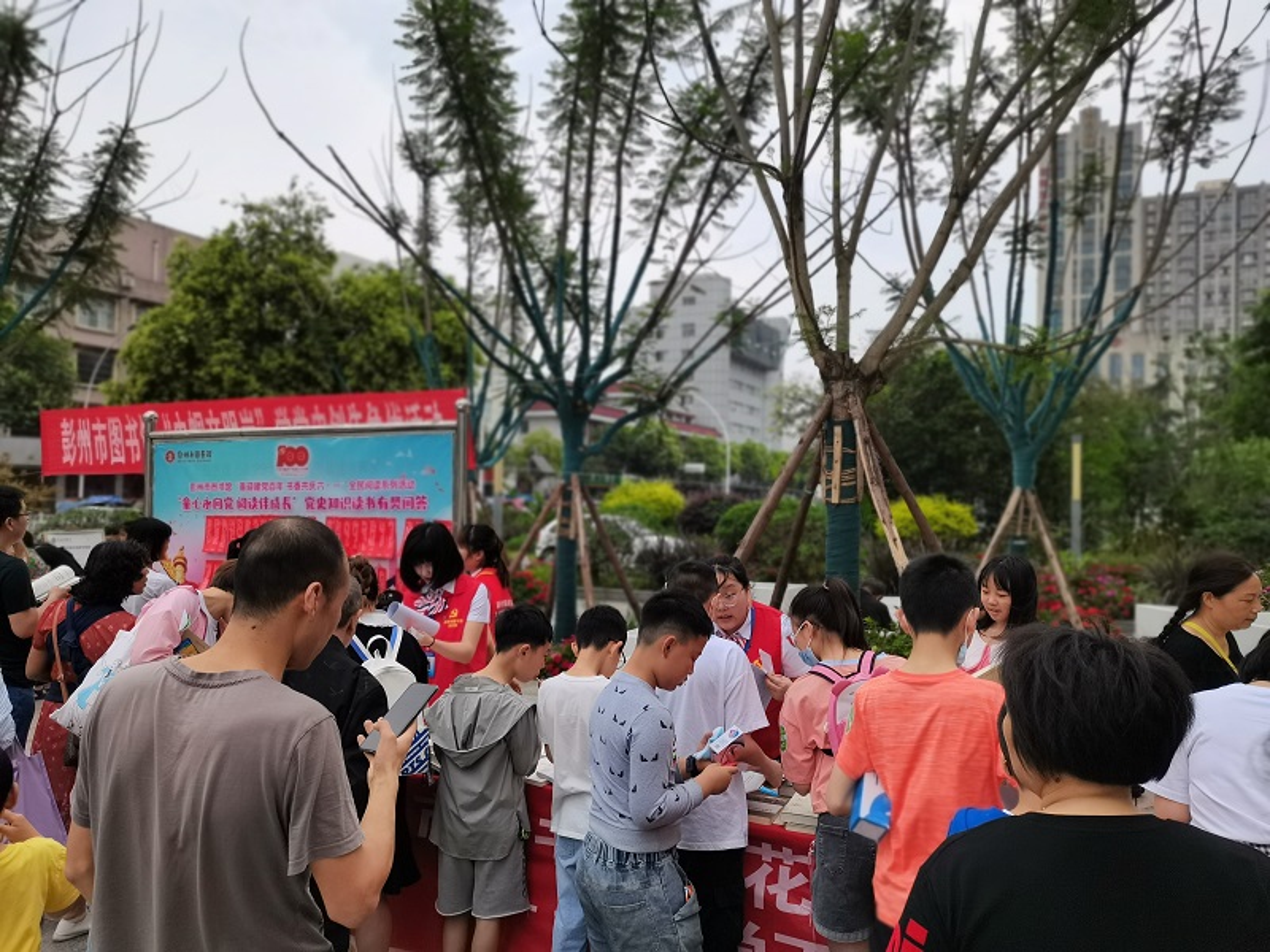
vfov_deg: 53.1
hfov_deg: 67.3
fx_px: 954
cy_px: 476
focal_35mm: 26
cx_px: 635
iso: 50
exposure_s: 1/394
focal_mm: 5.58
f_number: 1.8
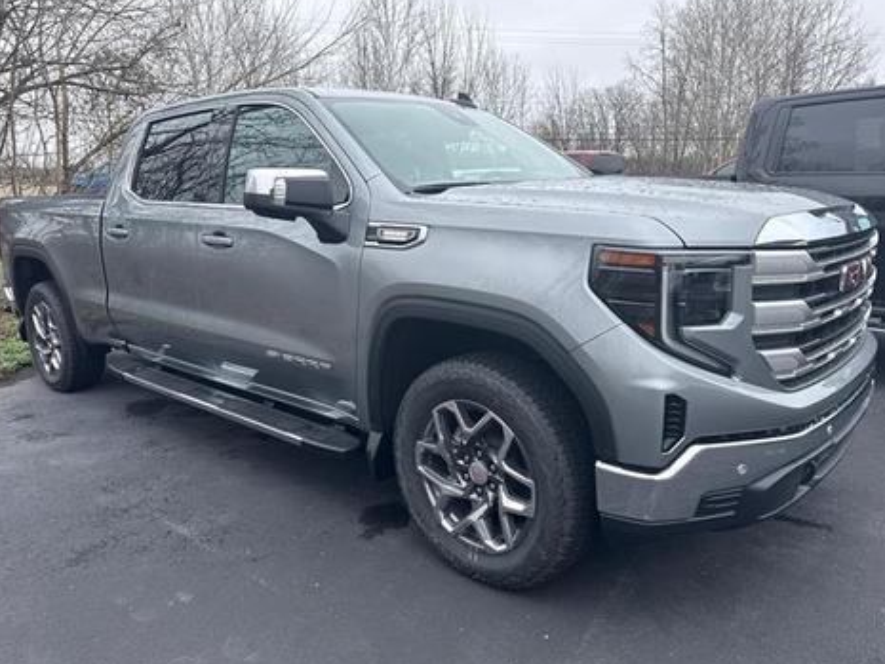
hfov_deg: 67.3
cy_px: 333
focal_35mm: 26
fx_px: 665
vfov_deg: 53.1
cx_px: 434
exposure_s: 1/1292
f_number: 1.78
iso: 80
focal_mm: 6.76
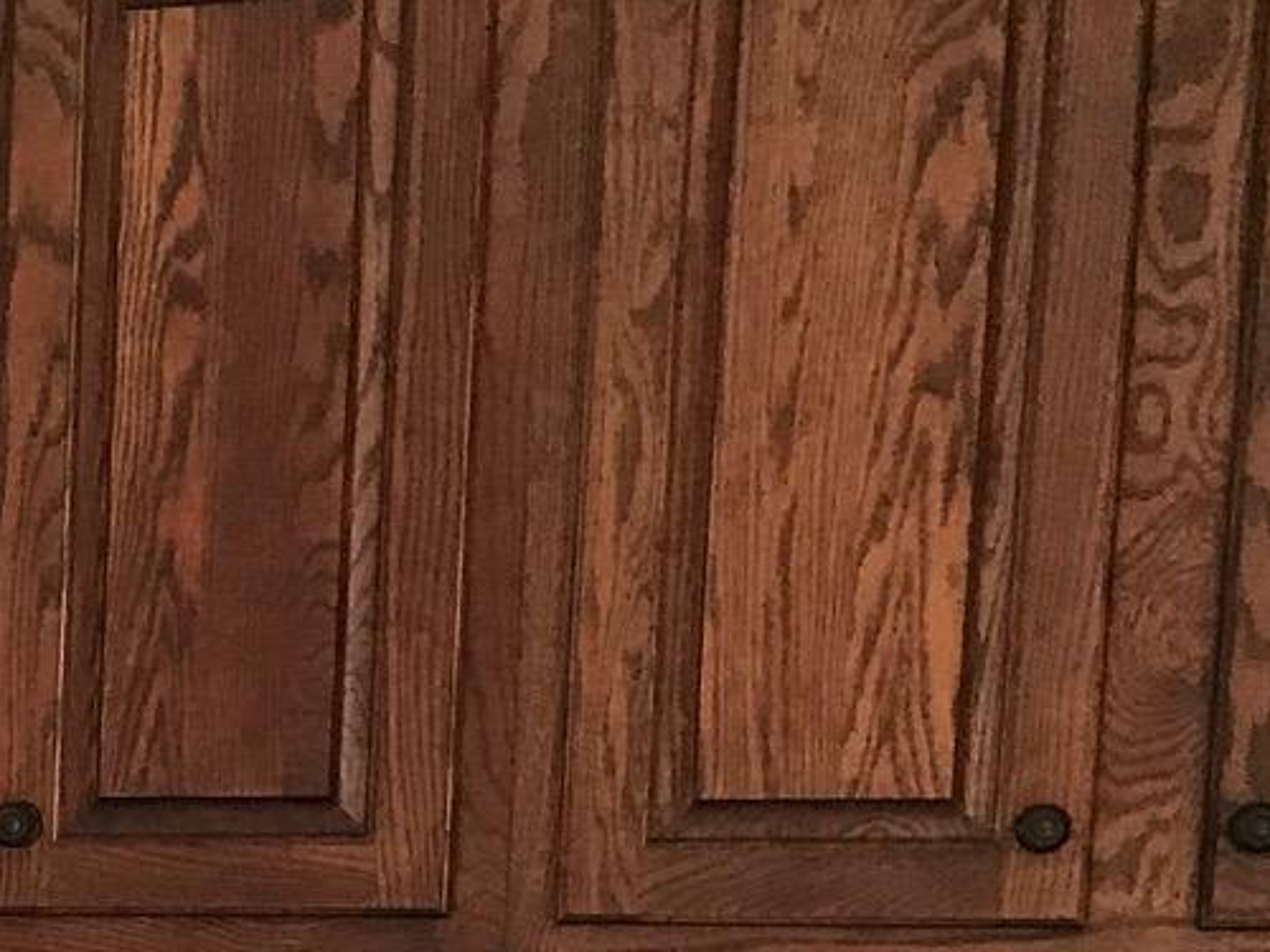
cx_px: -1100
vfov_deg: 12.5
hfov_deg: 14.9
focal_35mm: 113
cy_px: 1429
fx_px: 4146
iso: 32
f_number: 1.8
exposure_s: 1/30
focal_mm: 3.99
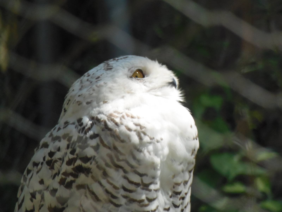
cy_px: 106
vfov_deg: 1.7
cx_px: 141
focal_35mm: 864
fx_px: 7039
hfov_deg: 2.3
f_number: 5.7
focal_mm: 154.8
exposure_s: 1/500
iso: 250
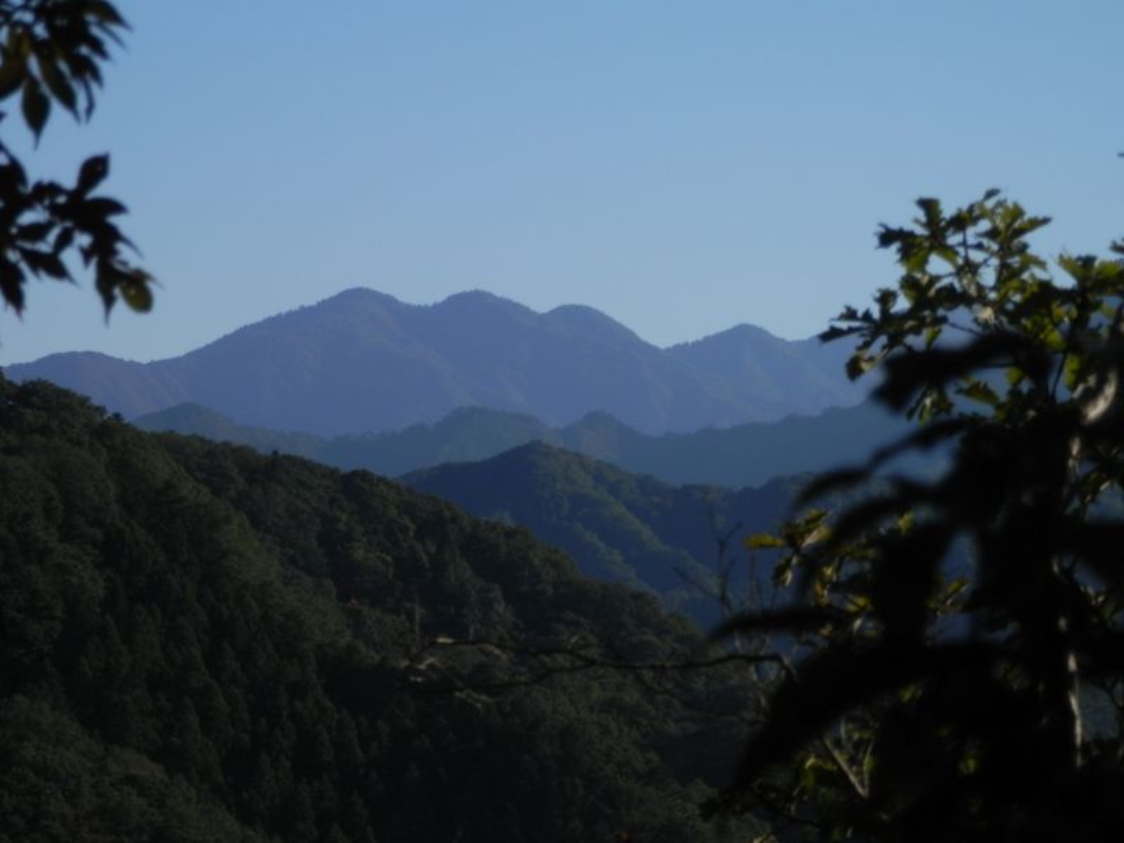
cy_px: 422
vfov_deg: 9.6
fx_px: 5000
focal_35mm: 154
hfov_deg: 12.8
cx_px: 562
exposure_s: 1/640
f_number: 5.5
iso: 80
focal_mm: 27.5
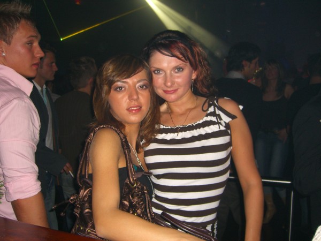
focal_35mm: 38
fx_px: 352
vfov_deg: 37.7
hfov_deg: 49.0
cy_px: 120
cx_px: 160
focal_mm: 7.9
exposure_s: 1/60
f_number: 2.8
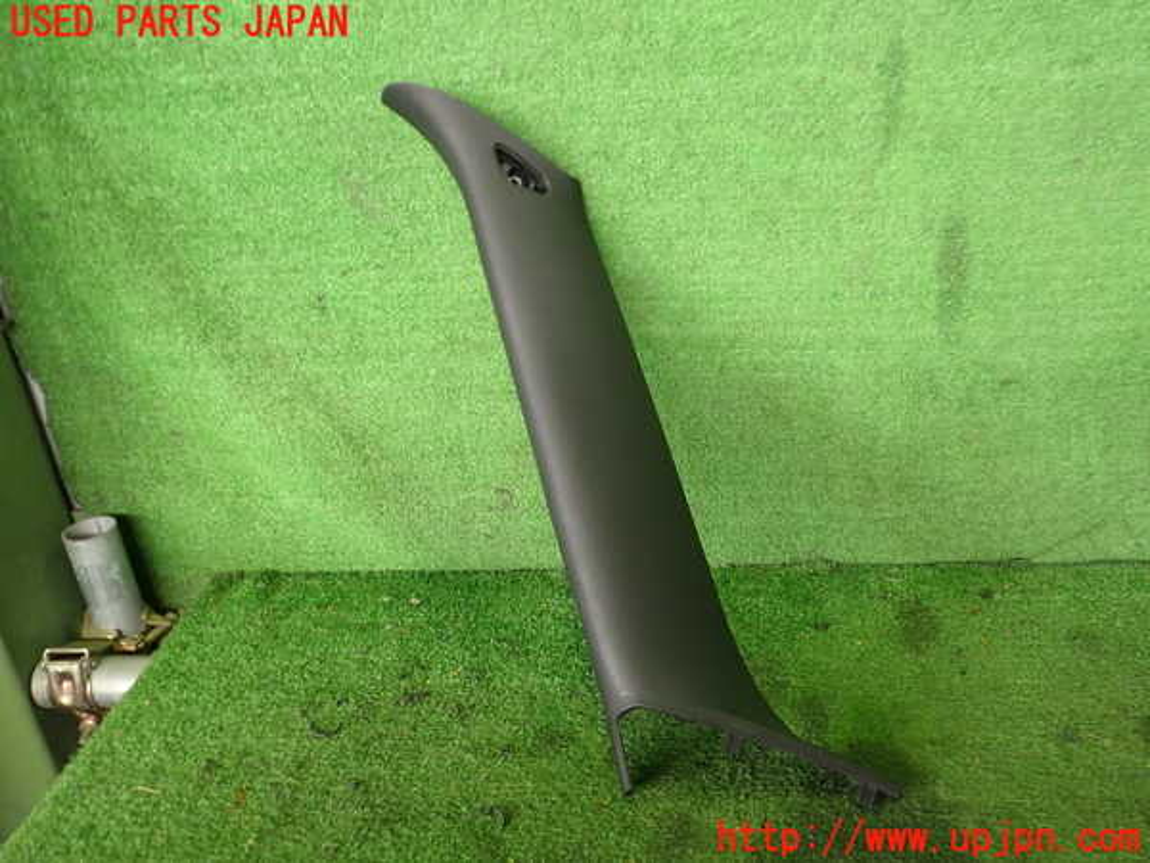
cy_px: 432
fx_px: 997
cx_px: 575
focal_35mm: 30
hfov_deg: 60.0
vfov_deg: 46.8
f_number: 2.3
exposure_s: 1/30
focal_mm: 5.4
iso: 200
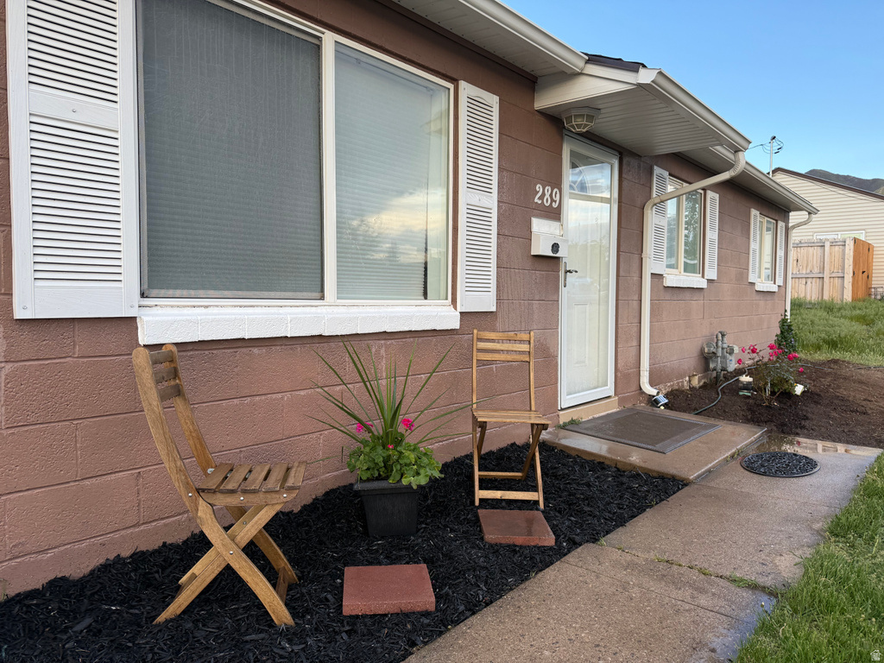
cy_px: 332
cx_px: 442
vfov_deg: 56.8
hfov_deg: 71.6
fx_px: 613
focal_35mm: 24
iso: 100
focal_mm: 6.76
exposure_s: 1/266
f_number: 1.78
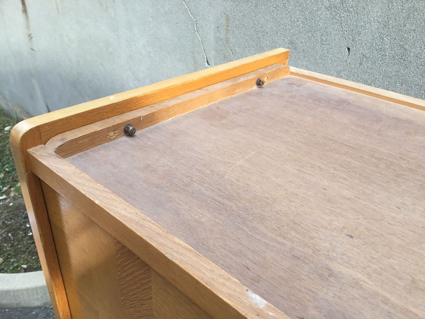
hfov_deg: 58.4
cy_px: 160
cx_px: 212
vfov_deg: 45.4
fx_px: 381
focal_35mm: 31
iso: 40
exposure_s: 1/100
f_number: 2.4
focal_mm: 3.3
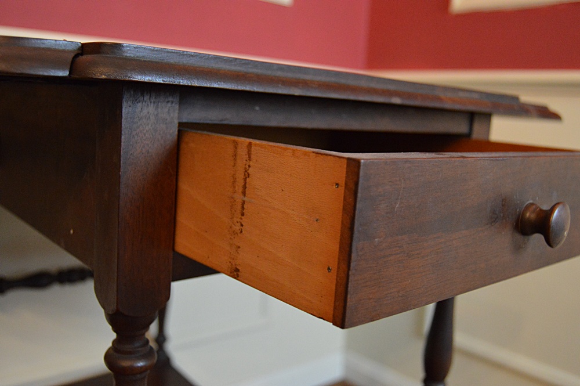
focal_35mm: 34
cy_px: 193
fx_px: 555
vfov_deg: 38.3
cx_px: 290
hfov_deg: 55.1
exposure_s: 1/60
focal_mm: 23
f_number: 3.8
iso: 3200
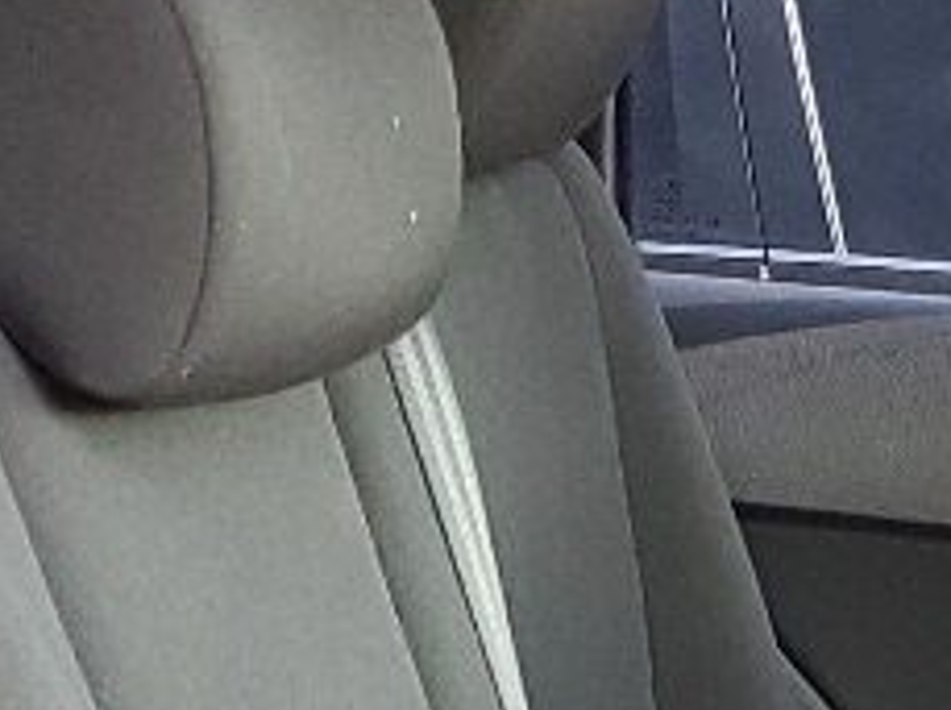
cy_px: 1507
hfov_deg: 10.4
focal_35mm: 182
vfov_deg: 7.7
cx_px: 1582
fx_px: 4992
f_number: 1.5
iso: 57
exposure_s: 1/60.2
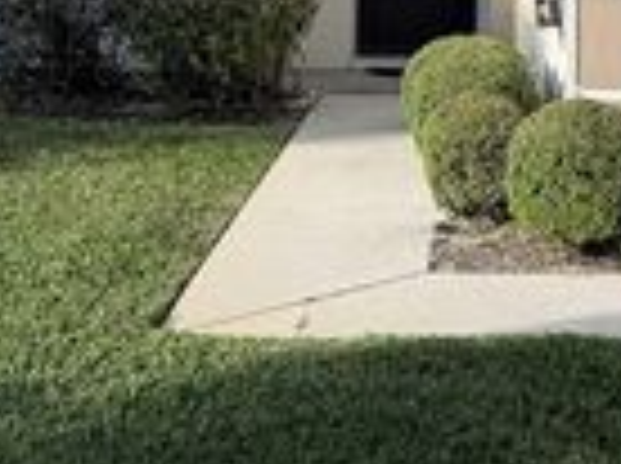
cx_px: 518
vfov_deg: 15.4
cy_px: -264
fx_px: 1558
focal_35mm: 87
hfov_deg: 22.2
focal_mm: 6.76
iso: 80
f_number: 1.78
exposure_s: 1/5714
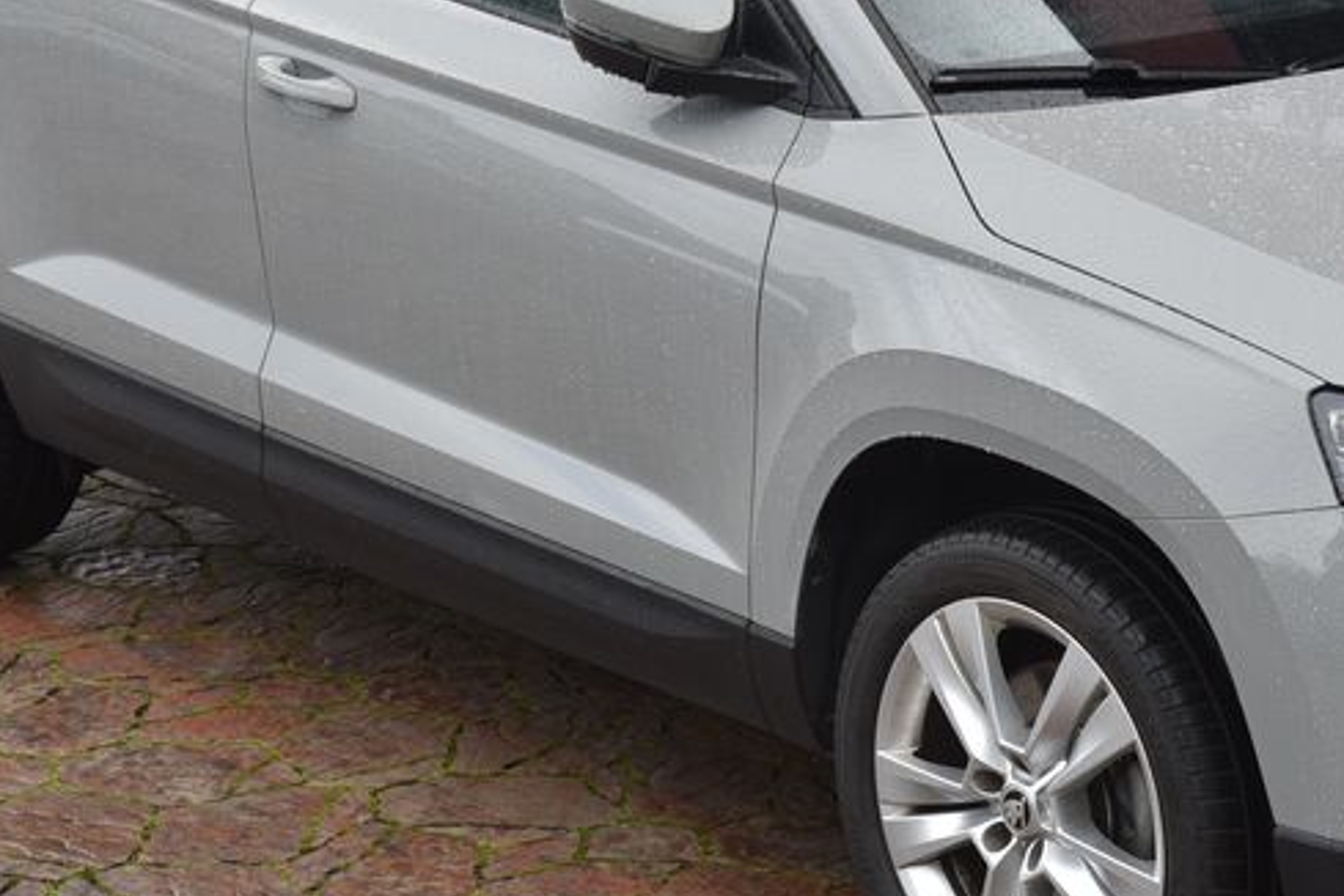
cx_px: 1028
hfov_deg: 15.7
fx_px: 4853
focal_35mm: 130
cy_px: 272
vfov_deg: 10.5
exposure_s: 1/200
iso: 500
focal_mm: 62
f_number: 7.1
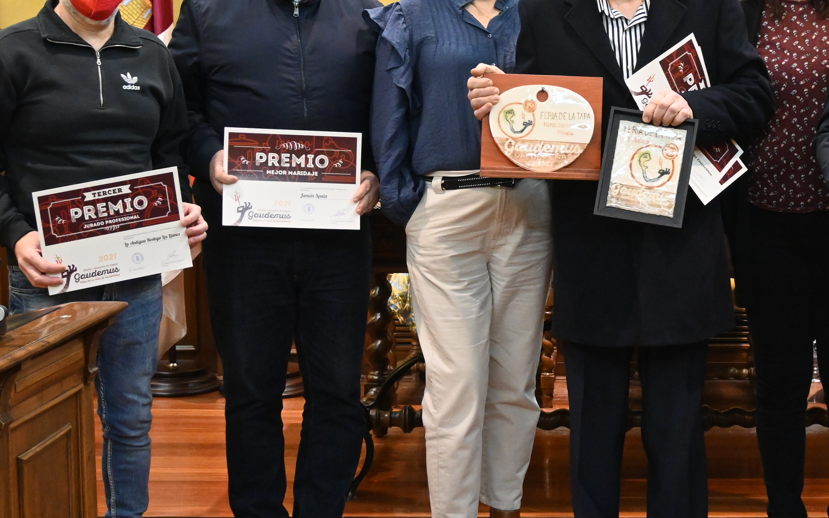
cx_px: 613
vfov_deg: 15.7
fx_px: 1875
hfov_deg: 24.7
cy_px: 198
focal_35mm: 83
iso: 3200
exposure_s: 1/60
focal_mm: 28
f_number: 4.5
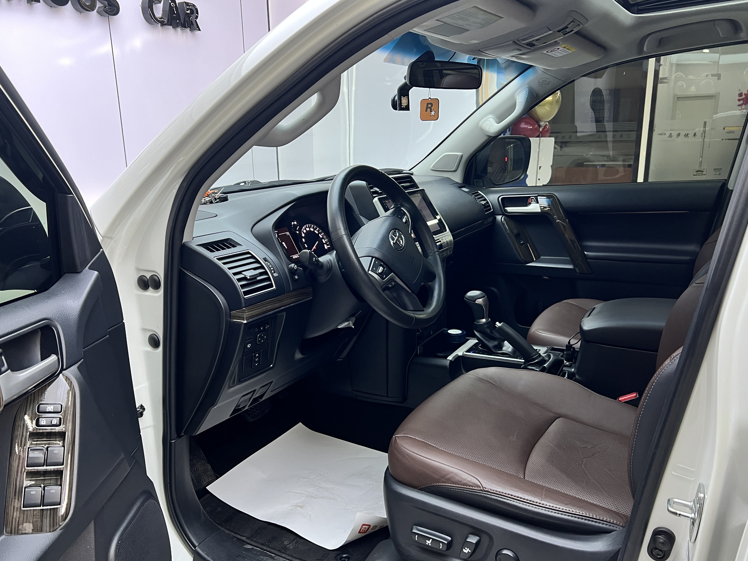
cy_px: 296
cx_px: 354
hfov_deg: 63.4
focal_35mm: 28
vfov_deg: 49.7
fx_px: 605
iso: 80
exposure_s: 1/50
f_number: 1.5
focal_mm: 5.7
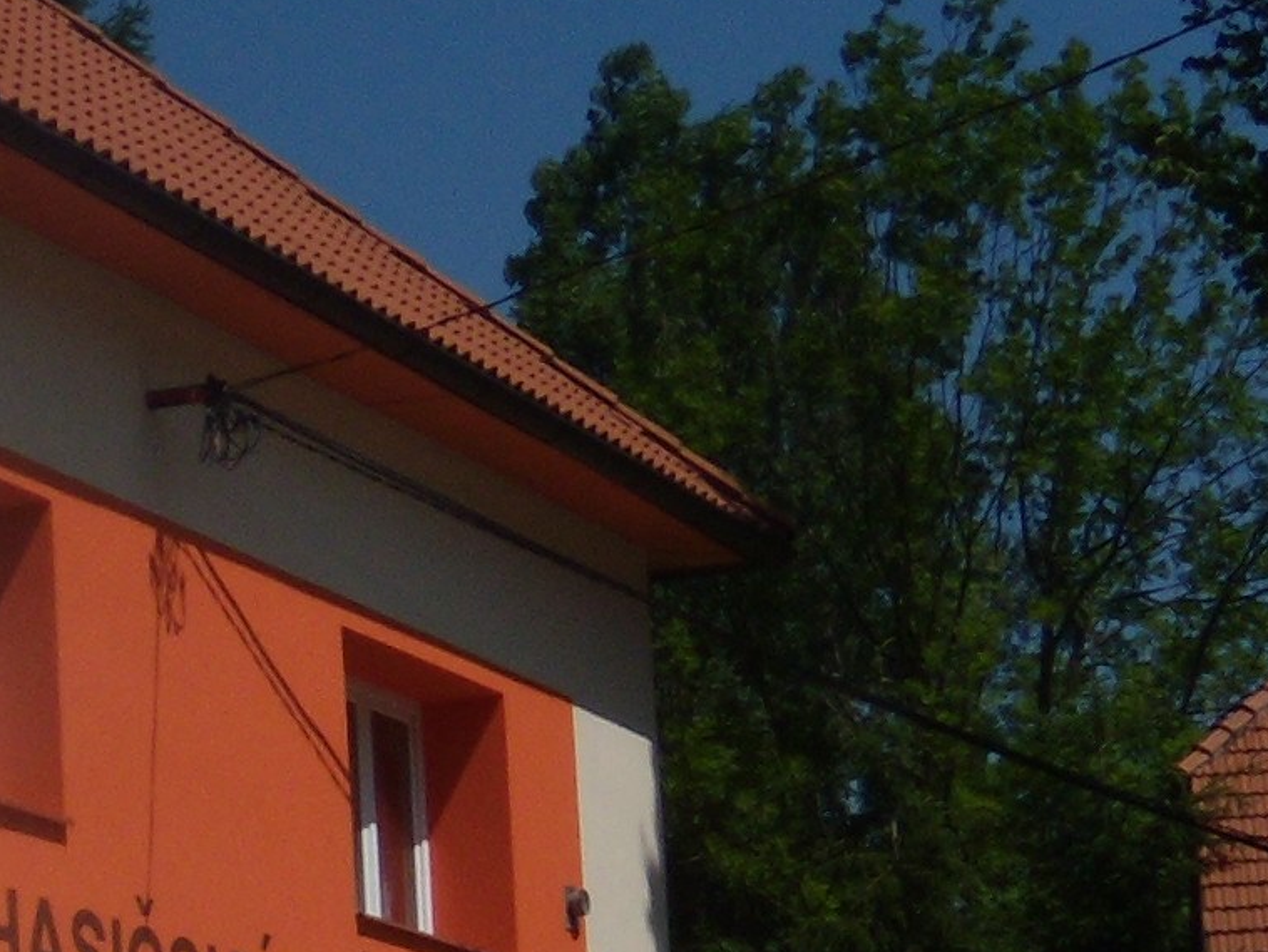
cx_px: -699
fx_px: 5680
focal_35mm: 155
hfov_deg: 12.1
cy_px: 1248
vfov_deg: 9.4
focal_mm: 6.4
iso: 80
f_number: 8.5
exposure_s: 1/400
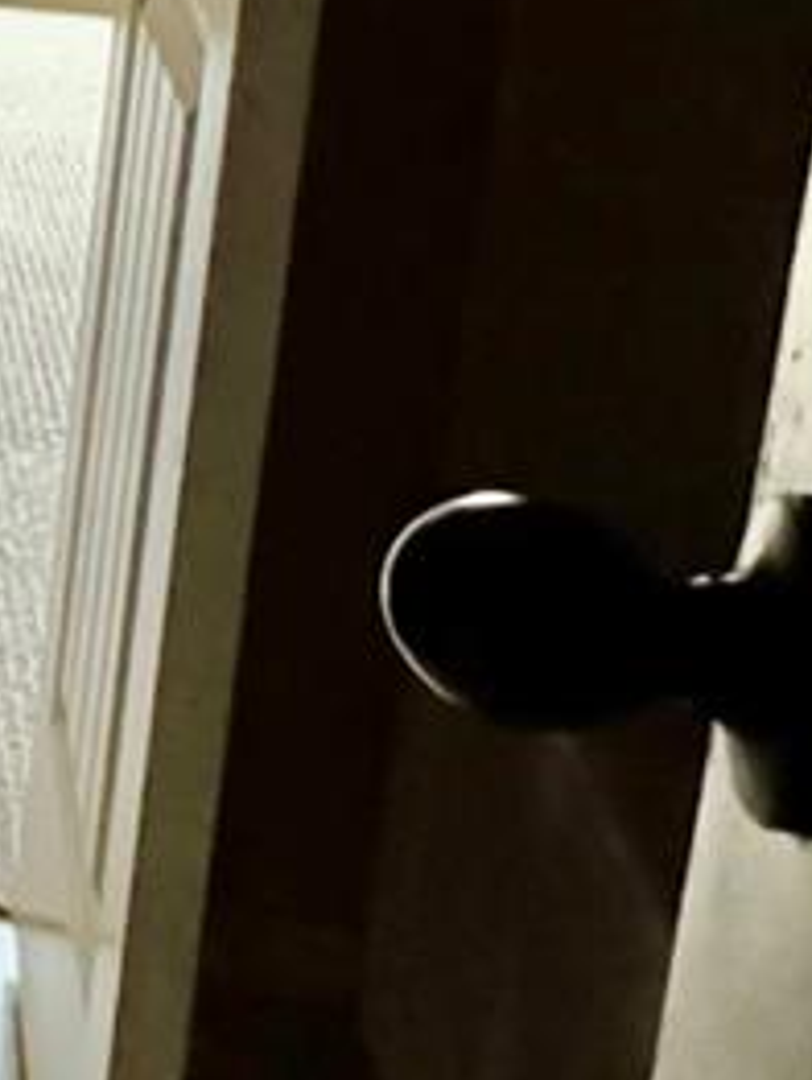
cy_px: -132
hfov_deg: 11.5
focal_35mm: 82
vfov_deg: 22.4
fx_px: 2561
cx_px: -1550
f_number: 2.2
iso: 2500
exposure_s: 1/29
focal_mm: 2.22
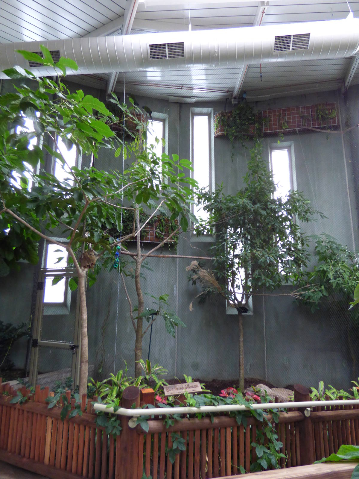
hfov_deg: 66.0
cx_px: 180
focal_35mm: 20
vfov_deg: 81.7
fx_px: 277
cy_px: 240
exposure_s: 1/50
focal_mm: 3.58
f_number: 2.8
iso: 400
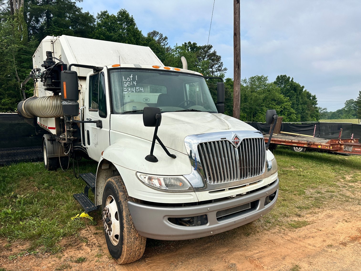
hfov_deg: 71.6
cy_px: 136
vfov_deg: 56.8
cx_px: 180
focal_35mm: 24
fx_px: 250
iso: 80
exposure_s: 1/3717
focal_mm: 6.86
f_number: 1.78
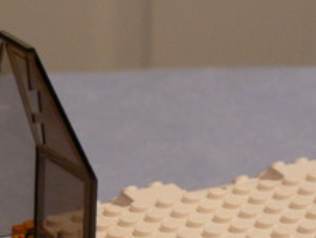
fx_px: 2156
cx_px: 281
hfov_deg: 8.4
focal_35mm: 236
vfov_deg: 6.3
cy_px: 292
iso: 200
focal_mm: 16.2
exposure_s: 1/15
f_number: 3.2
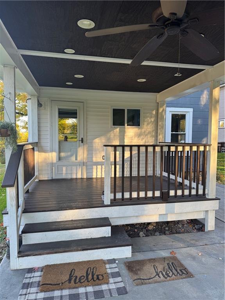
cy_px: 150
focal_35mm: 24
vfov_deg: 71.6
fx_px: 208
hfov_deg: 56.8
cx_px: 112
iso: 50
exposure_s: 1/124
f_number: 1.78
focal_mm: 6.76
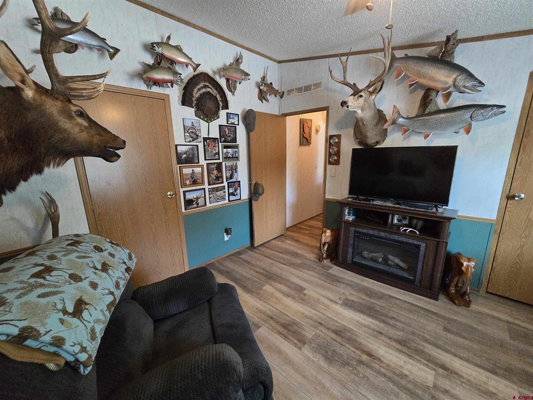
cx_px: 266
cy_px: 200
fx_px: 200
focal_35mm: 13
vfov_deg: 89.9
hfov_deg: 106.2
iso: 800
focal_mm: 2.2
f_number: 2.2
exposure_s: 1/60
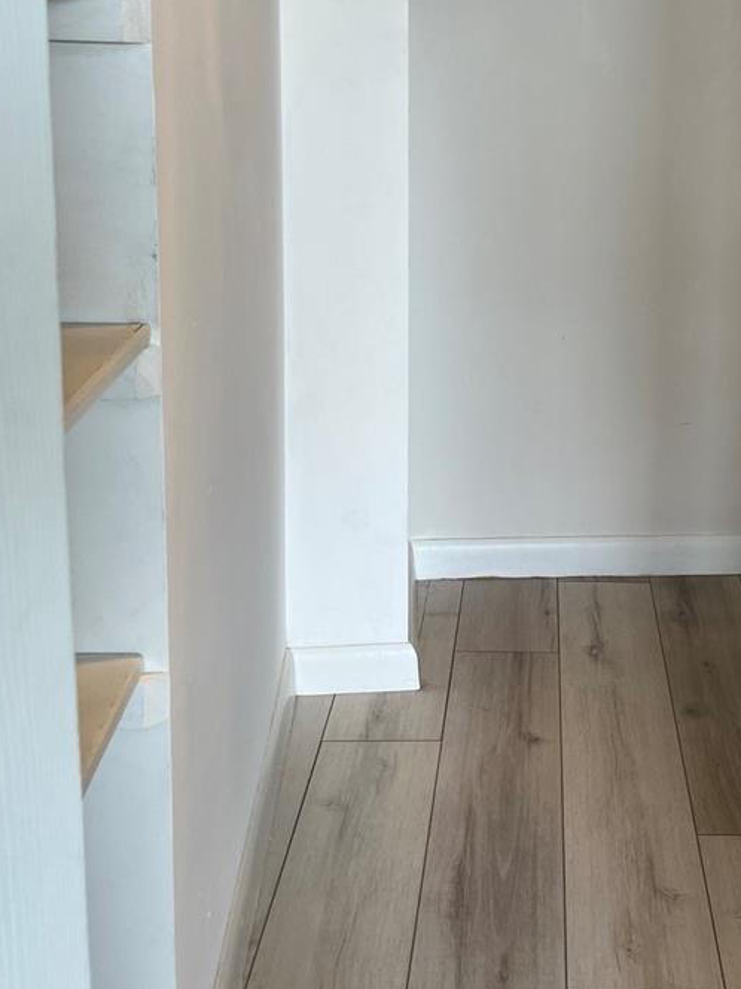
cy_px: 244
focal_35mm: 47
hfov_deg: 30.1
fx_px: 1341
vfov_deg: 39.3
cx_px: 606
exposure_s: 1/120
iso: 80
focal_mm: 5.1
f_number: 1.6
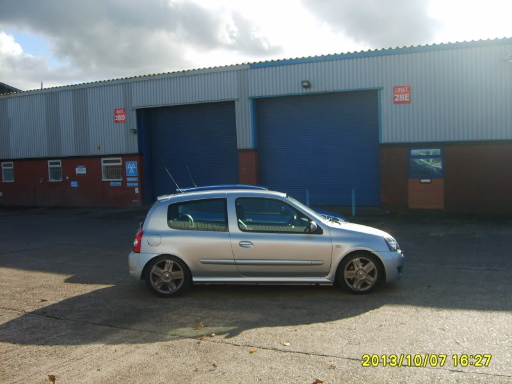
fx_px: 518
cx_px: 256
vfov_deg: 40.7
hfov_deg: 52.6
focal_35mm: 35
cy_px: 192
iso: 50
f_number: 2.8
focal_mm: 5.8
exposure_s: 1/750
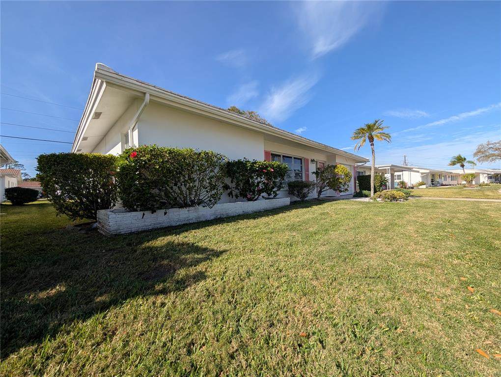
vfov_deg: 94.6
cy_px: 188
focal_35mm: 12
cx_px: 250
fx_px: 174
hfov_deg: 110.5
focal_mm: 2.02
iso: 54
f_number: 1.7
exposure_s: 1/3448
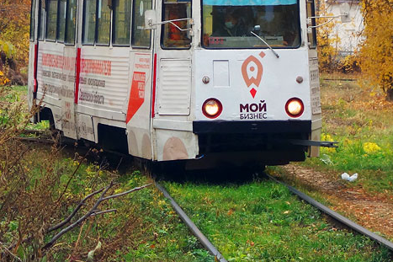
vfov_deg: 6.7
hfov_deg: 10.1
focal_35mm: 203
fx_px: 2215
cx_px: 160
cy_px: -70
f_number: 4.5
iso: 125
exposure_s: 1/500
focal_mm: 29.49
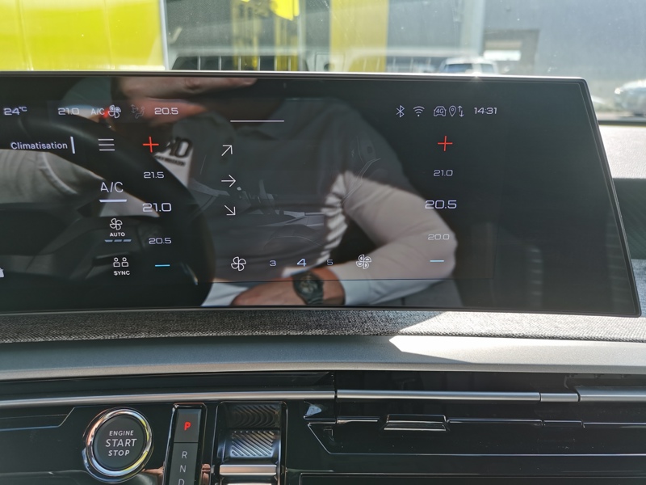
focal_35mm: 27
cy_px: 242
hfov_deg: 65.3
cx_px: 323
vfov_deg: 51.4
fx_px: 504
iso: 50
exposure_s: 1/435
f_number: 1.8
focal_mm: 5.58
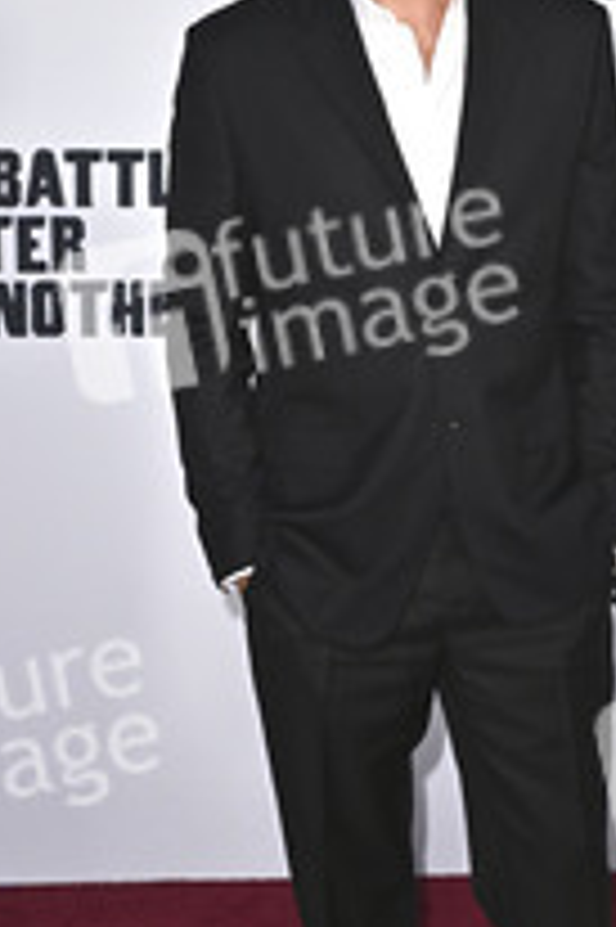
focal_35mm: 93
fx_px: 2391
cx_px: 418
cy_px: 522
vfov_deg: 21.9
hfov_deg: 14.7
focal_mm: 48
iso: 800
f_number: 5
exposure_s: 1/320
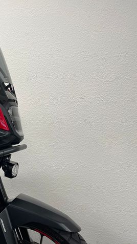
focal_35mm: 38
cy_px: 122
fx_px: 246
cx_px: -16
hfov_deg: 28.2
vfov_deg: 52.8
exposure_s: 1/100
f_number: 1.6
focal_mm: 5.1
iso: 125
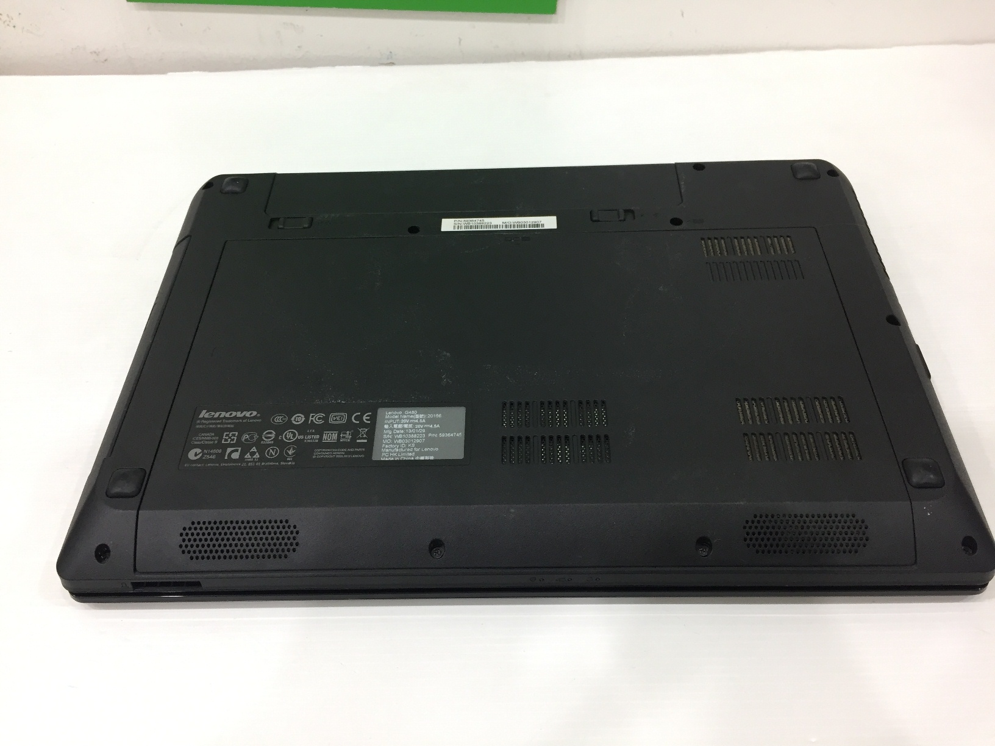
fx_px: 834
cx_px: 498
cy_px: 373
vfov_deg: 48.2
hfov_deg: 61.7
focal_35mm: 29
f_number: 2.2
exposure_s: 1/33
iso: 125
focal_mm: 4.15
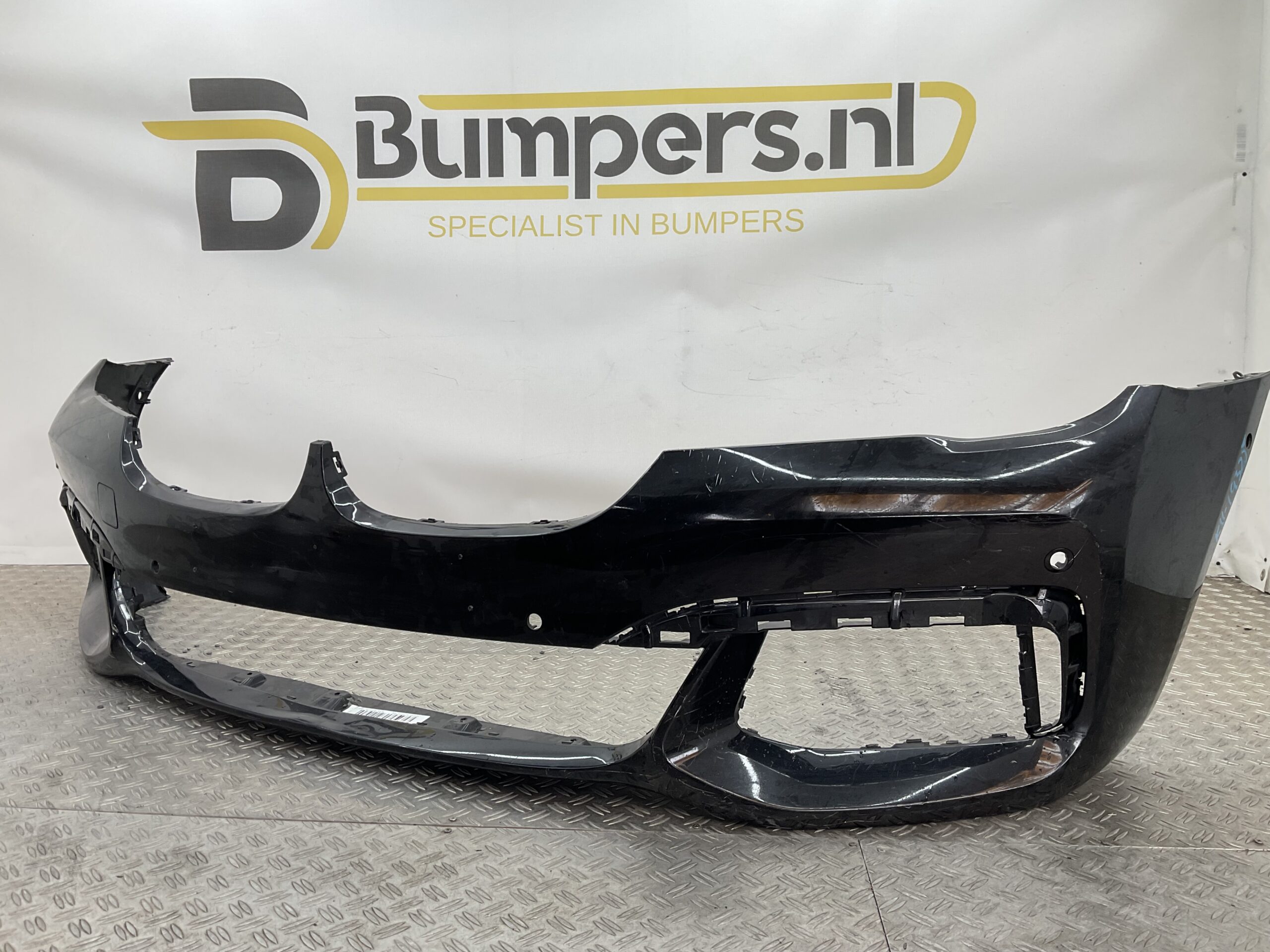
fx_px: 1064
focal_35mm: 29
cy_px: 476
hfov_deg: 61.7
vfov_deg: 48.2
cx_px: 635
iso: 16
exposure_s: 1/104
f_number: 1.8
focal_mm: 3
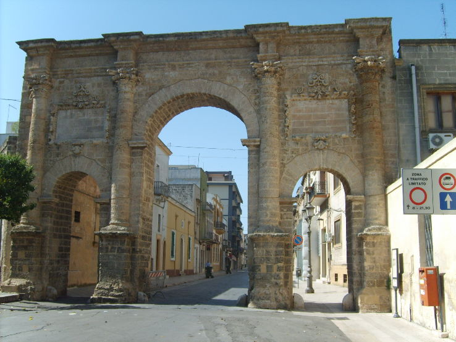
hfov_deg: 52.6
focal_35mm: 35
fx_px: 461
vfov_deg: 40.7
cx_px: 228
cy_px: 171
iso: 50
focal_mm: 5.8
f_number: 2.8
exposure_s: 1/1000
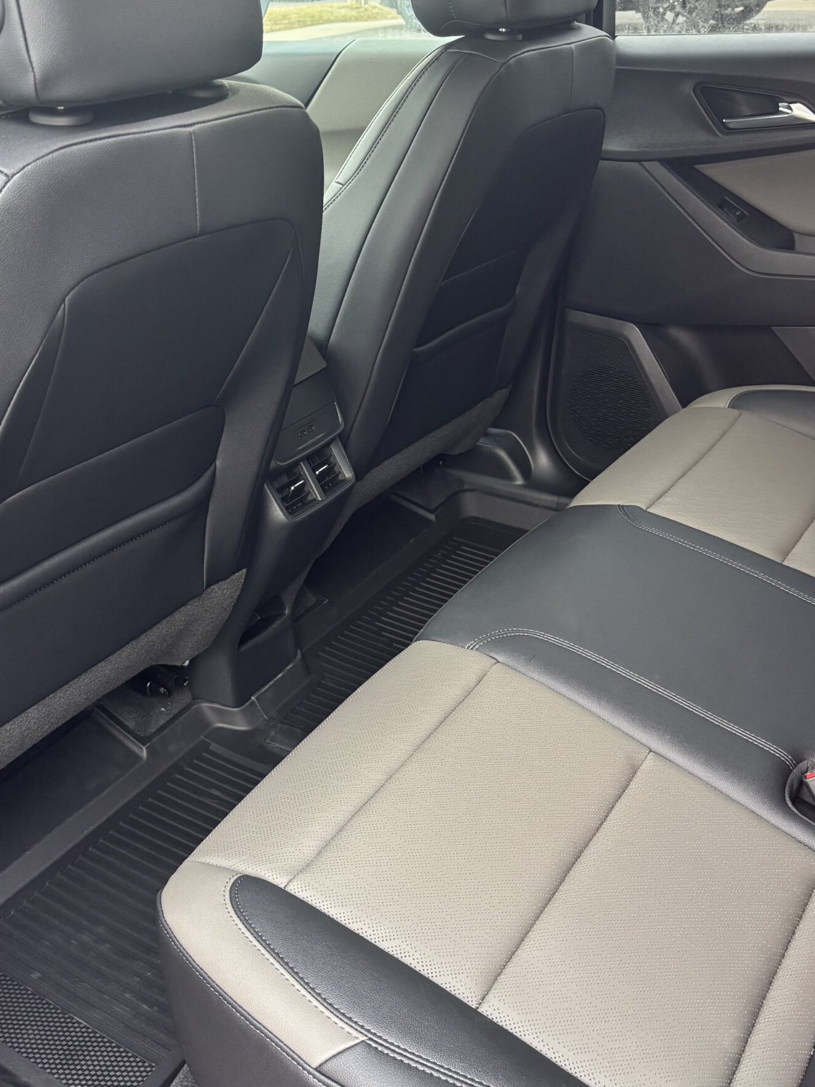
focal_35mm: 38
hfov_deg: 37.5
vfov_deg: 48.9
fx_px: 1193
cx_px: 311
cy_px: 475
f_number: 1.6
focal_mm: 5.96
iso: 250
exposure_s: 1/60
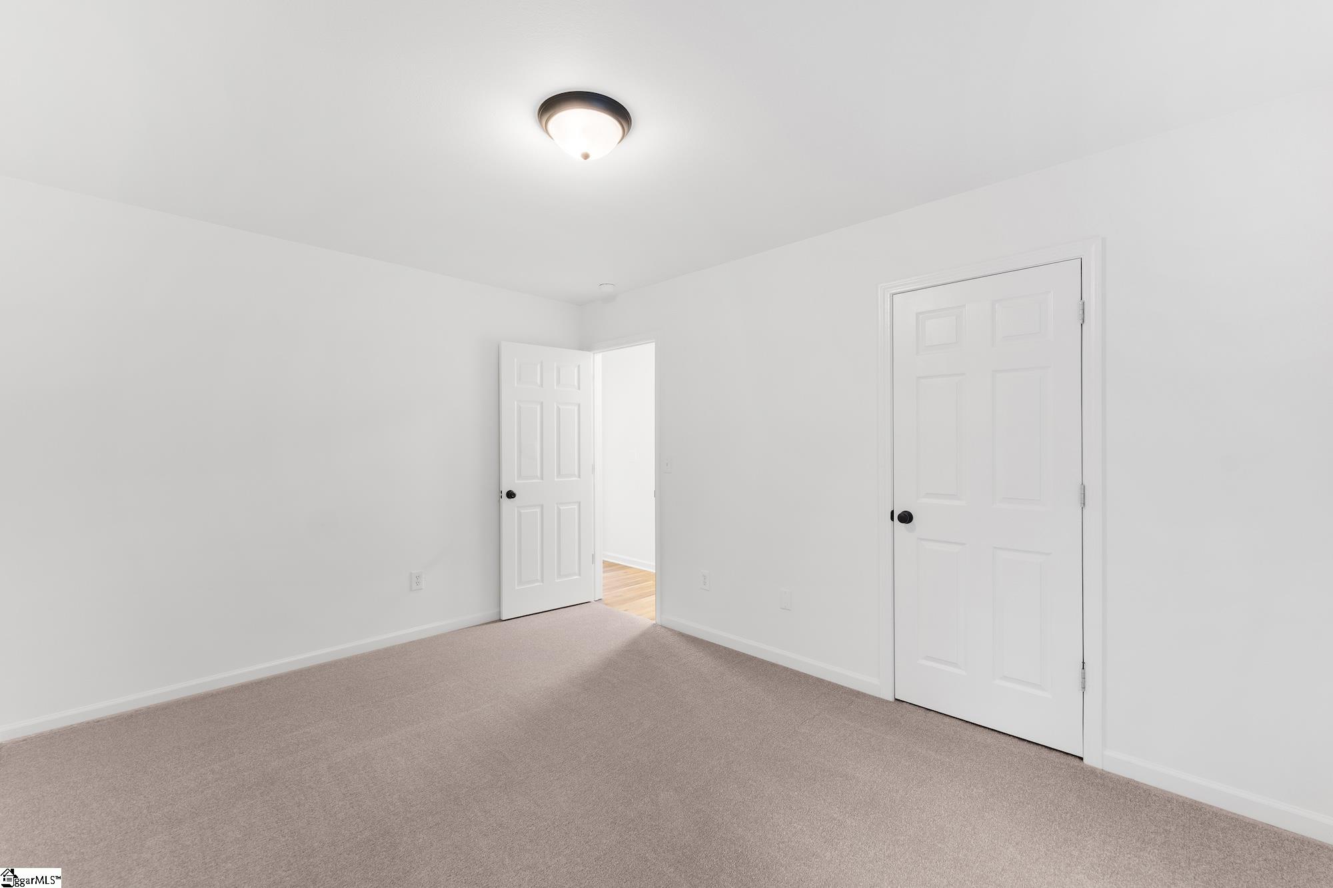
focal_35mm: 14
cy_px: 444
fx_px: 518
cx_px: 666
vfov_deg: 81.2
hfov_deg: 104.3
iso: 400
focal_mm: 14
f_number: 6.3
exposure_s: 1
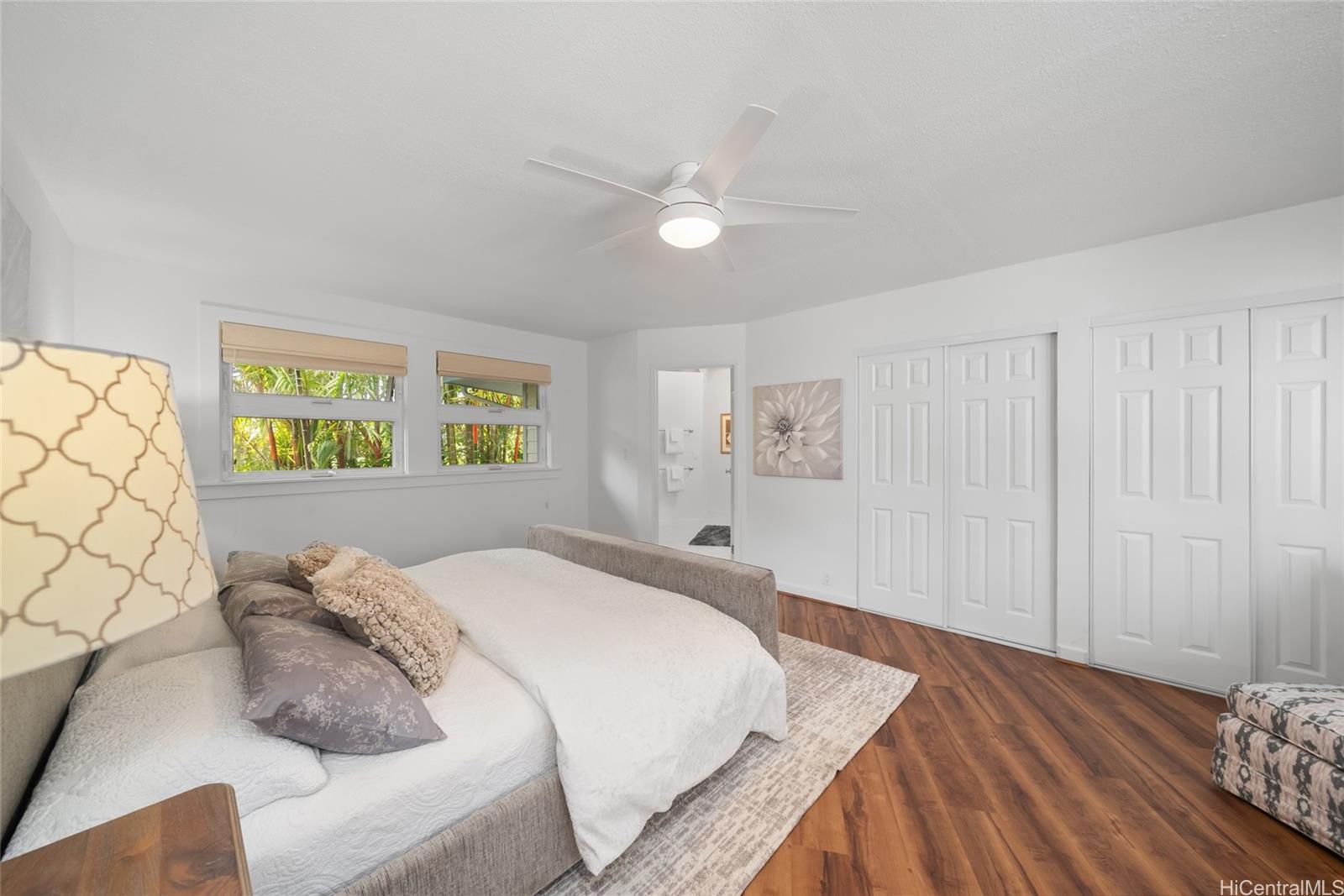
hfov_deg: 112.6
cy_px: 448
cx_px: 672
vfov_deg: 90.0
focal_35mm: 12
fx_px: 448
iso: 125
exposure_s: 1/1.25
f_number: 9
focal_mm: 12
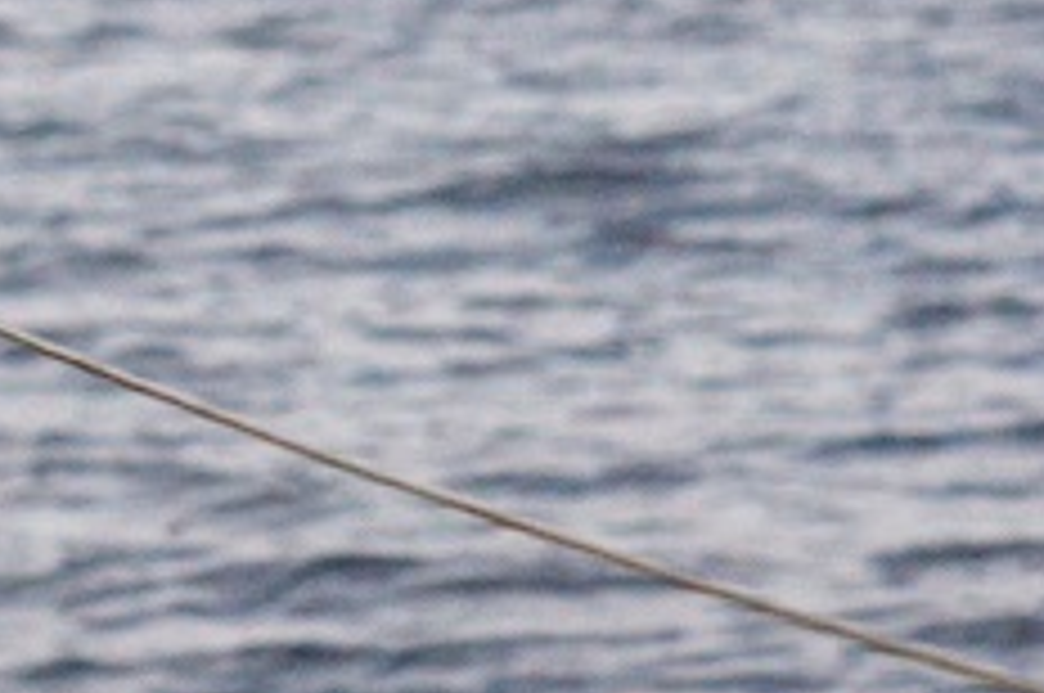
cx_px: -434
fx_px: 13090
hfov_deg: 4.5
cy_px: 160
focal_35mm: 452
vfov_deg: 3.0
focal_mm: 70
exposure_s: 1/8000
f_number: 6.3
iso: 1600
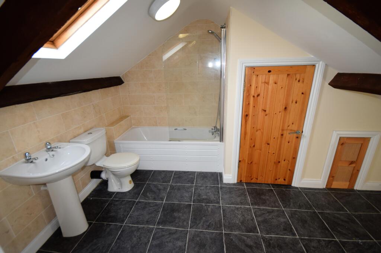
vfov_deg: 77.3
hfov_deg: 100.4
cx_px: 190
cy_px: 126
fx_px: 159
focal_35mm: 15
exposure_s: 1/100
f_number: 5
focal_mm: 10
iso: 800
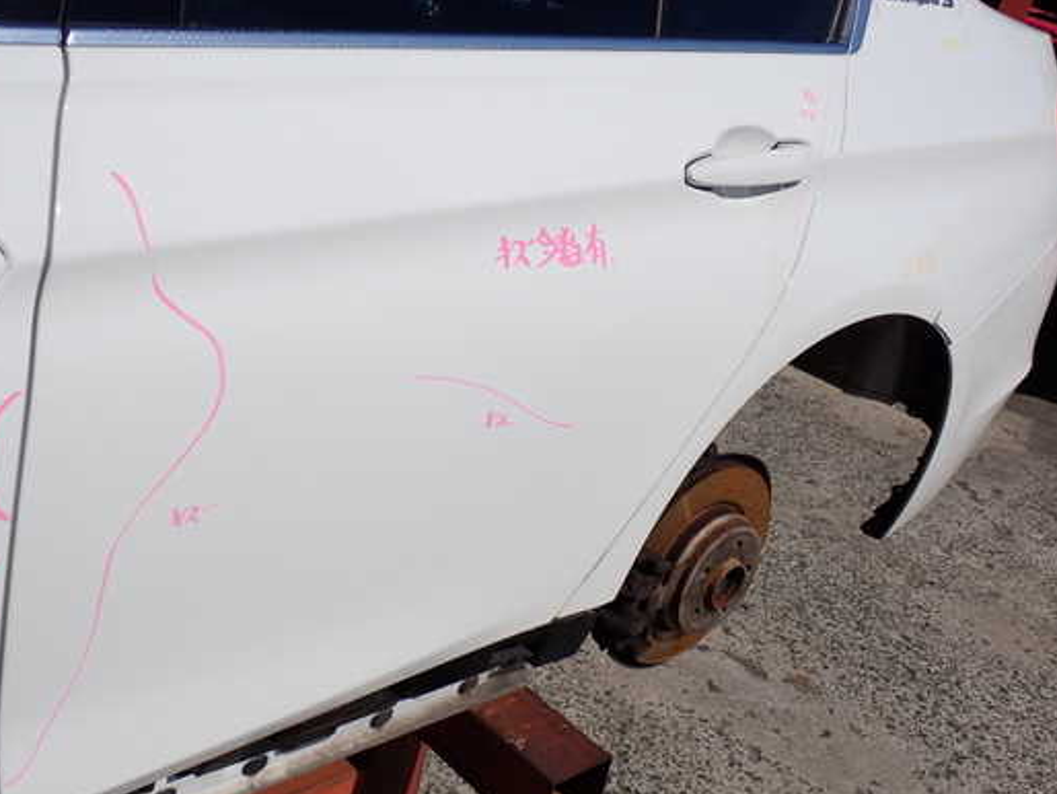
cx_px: 457
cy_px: 407
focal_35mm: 42
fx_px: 1283
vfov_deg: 34.4
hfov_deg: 44.7
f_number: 10
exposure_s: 1/400
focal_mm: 6.37
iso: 100
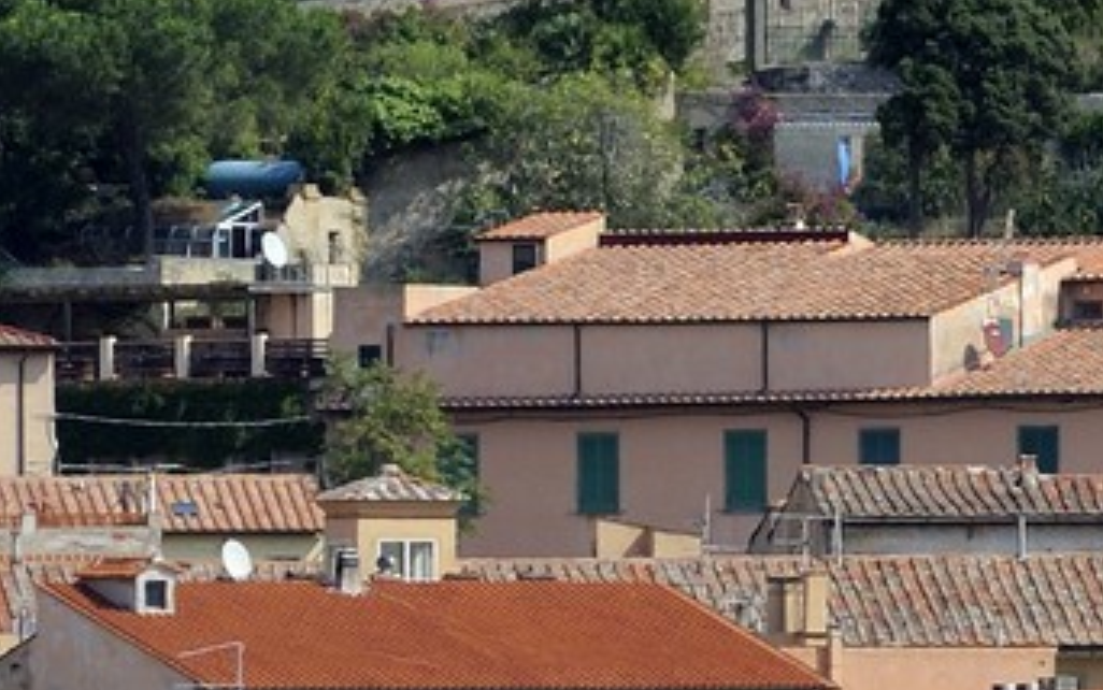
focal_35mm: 954
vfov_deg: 1.4
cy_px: 426
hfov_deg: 2.2
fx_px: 28687
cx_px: 2474
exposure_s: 1/250
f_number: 13
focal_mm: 200
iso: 200
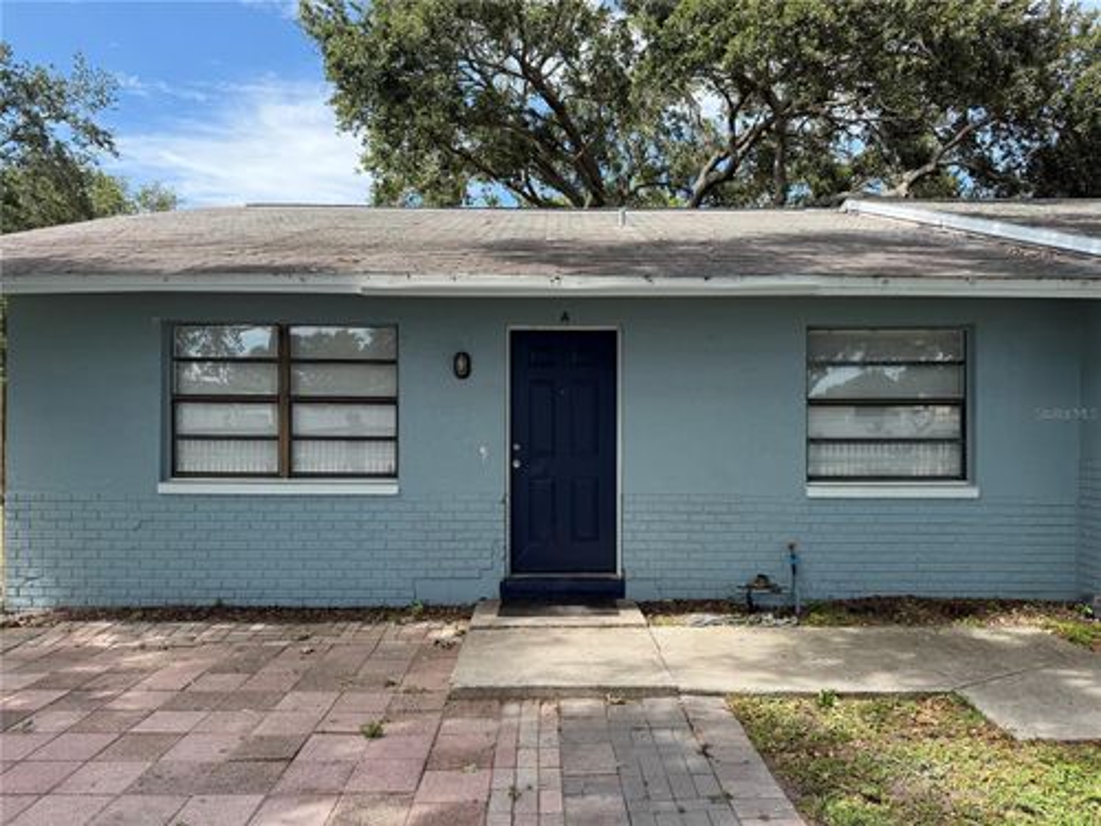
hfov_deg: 71.6
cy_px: 413
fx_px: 763
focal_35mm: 24
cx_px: 550
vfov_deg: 56.8
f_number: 1.78
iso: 100
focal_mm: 6.76
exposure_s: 1/1361
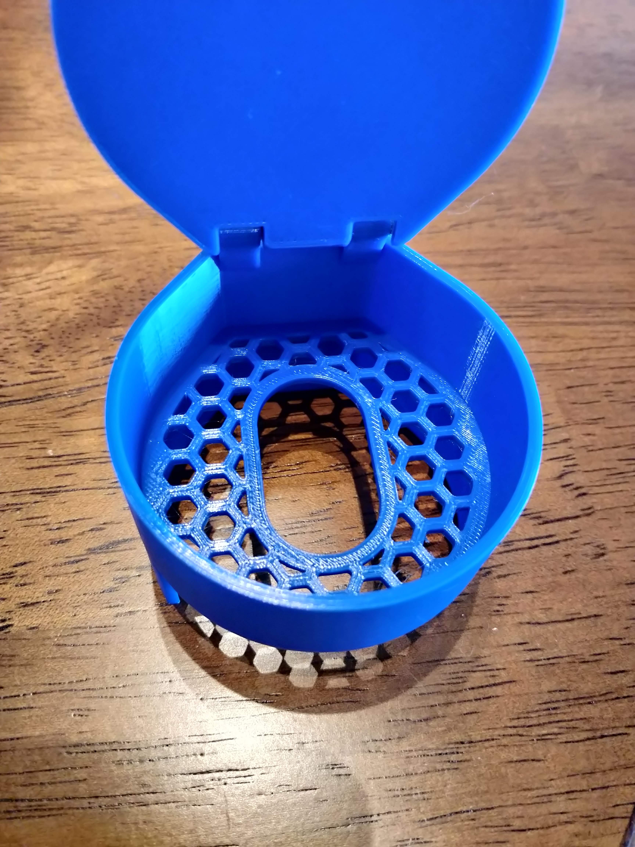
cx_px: 318
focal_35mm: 24
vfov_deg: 71.6
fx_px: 587
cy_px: 424
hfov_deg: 56.8
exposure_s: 1/33
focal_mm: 4.1
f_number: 1.7
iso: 1000
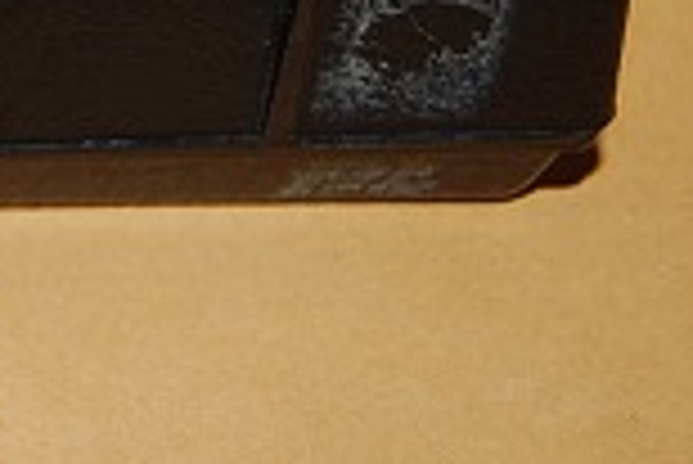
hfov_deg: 9.9
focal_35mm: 199
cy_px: -300
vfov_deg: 6.8
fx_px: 3834
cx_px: -500
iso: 320
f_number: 4.5
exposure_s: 1/60
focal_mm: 32
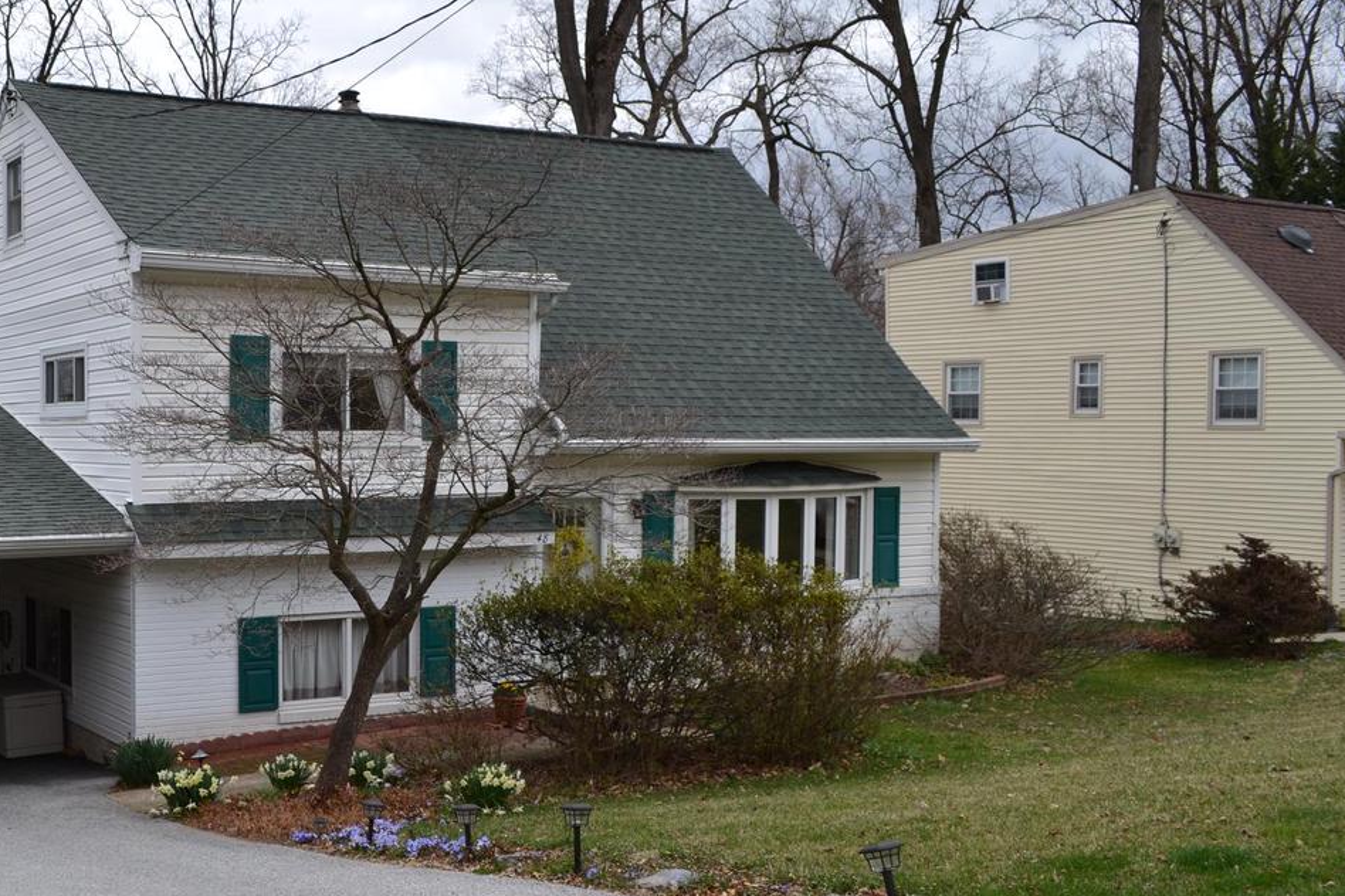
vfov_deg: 32.6
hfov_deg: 46.1
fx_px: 1532
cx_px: 380
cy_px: 465
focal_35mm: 41
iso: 100
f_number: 6.3
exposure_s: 1/160
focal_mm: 18
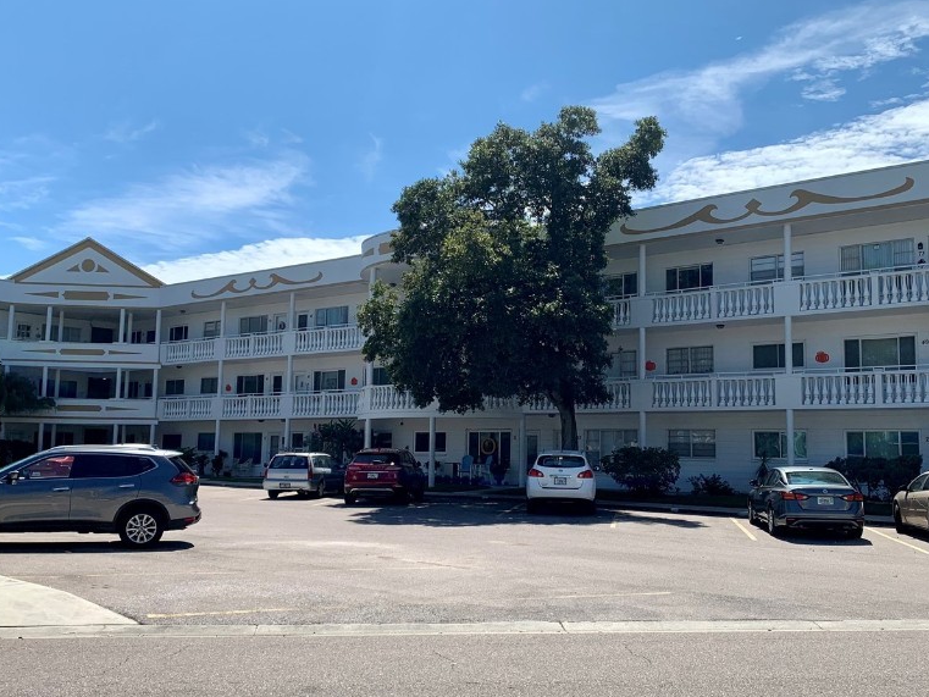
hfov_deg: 52.4
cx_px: 532
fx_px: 939
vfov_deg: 40.7
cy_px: 358
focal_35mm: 35
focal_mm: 4.25
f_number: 1.8
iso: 25
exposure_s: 1/2833
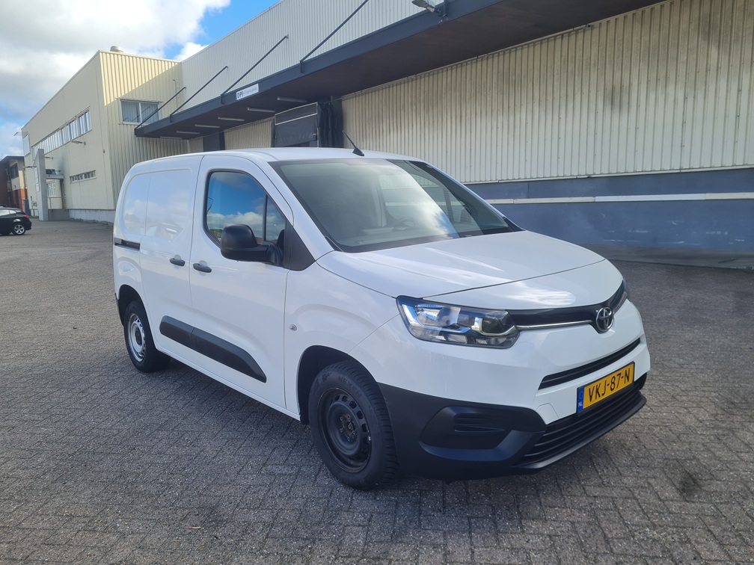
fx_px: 566
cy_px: 282
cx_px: 377
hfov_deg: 67.3
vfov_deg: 53.1
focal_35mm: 26
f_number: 1.8
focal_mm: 5.4
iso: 50
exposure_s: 1/1088
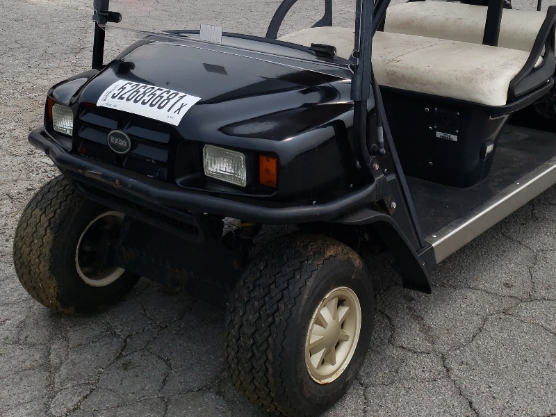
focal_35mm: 52
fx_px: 835
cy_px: 35
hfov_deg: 36.7
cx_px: 320
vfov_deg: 27.0
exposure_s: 1/3333
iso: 50
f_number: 1.5
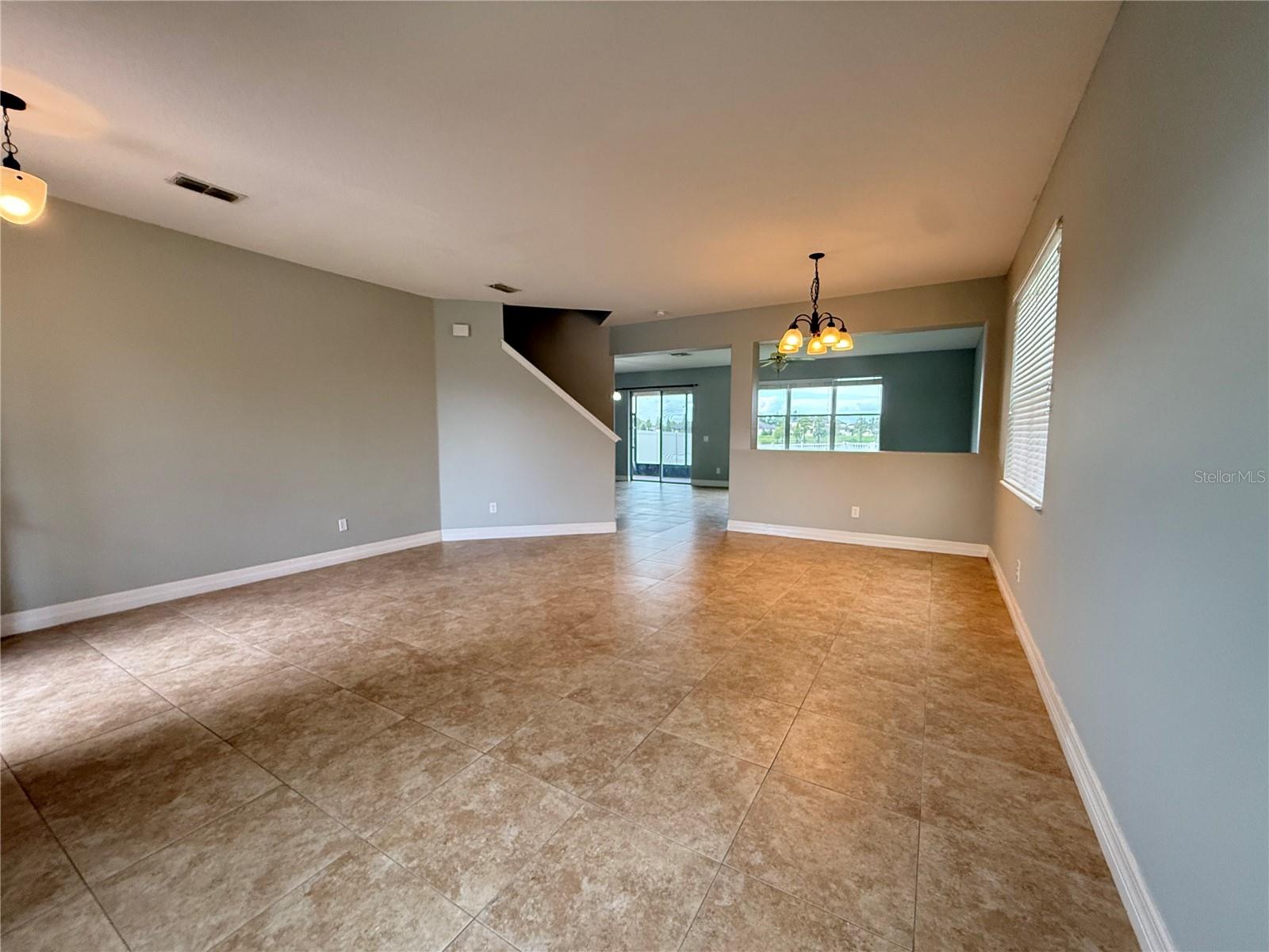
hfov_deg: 102.1
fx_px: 513
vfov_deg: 85.7
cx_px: 634
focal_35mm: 14
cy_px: 476
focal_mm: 2.22
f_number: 2.2
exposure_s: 1/120
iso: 320
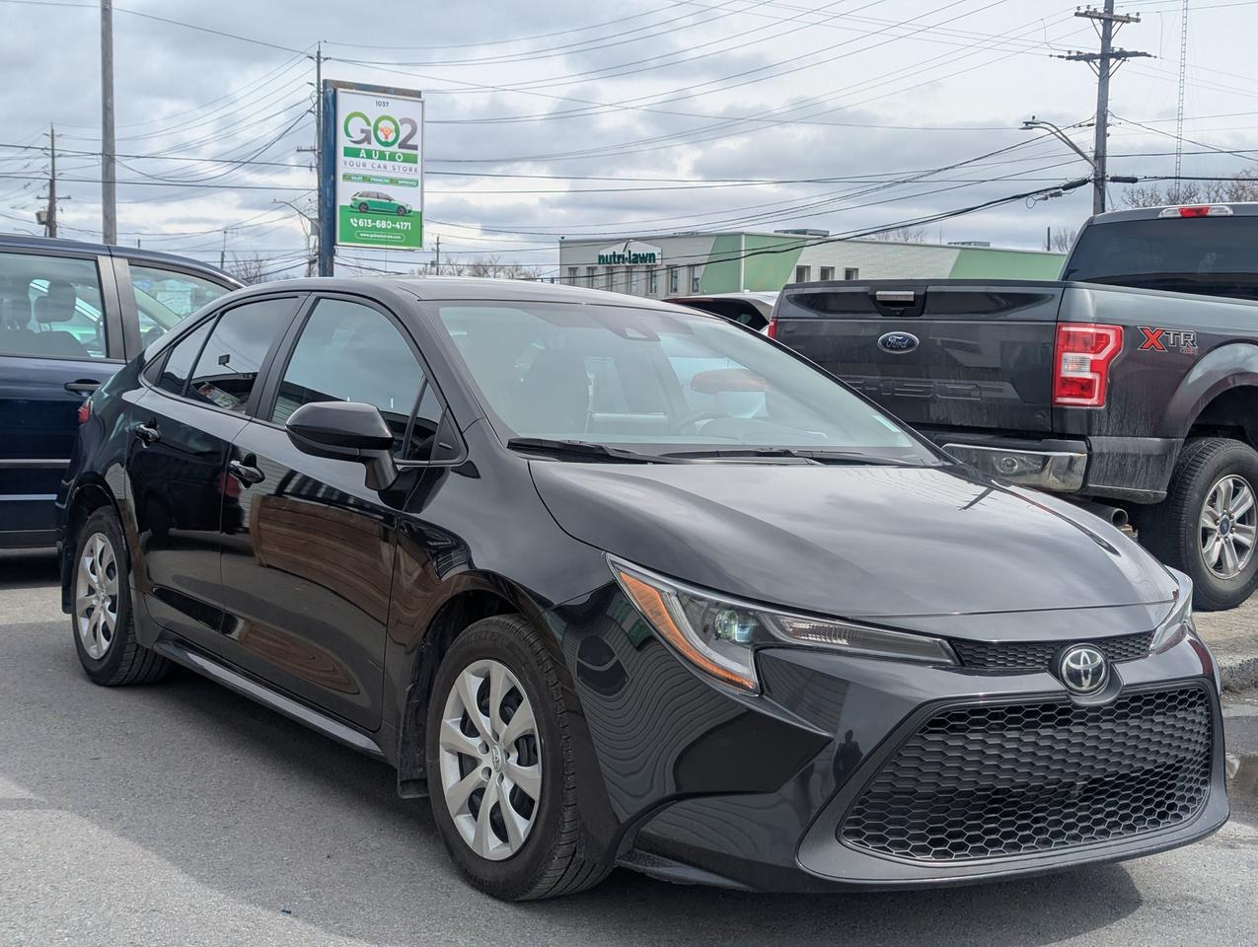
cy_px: 474
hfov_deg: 39.6
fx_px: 1747
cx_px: 629
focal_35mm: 48
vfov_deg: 30.3
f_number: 1.85
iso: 49
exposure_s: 1/2532
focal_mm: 6.81
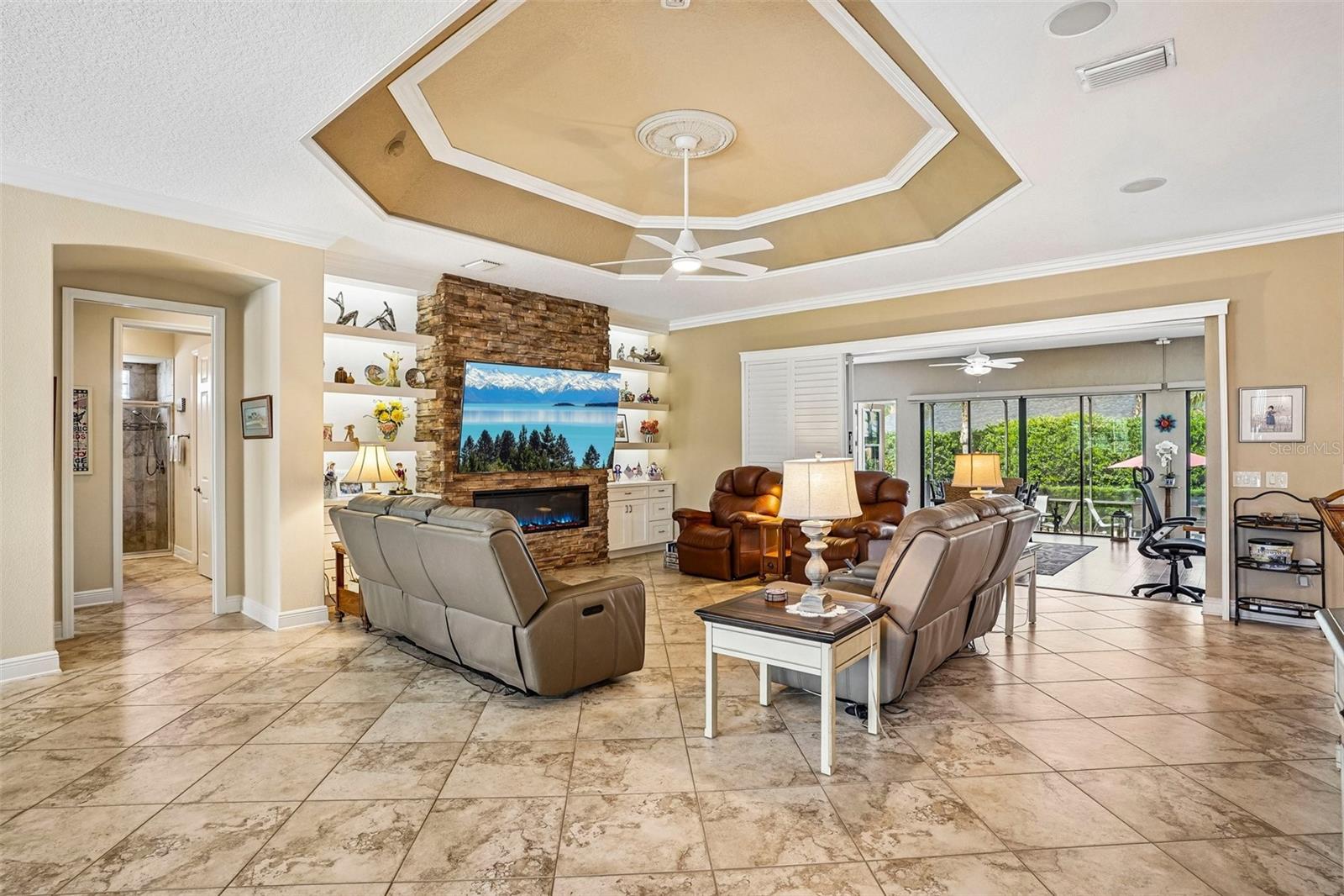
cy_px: 448
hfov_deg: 90.0
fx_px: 672
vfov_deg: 67.4
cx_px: 672
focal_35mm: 18
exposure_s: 1/8
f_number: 9
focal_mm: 18
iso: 400
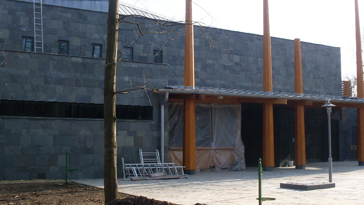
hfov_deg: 40.5
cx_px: 197
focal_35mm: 51
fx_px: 492
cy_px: 94
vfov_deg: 23.5
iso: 80
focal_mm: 6.3
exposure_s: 1/500
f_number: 2.8
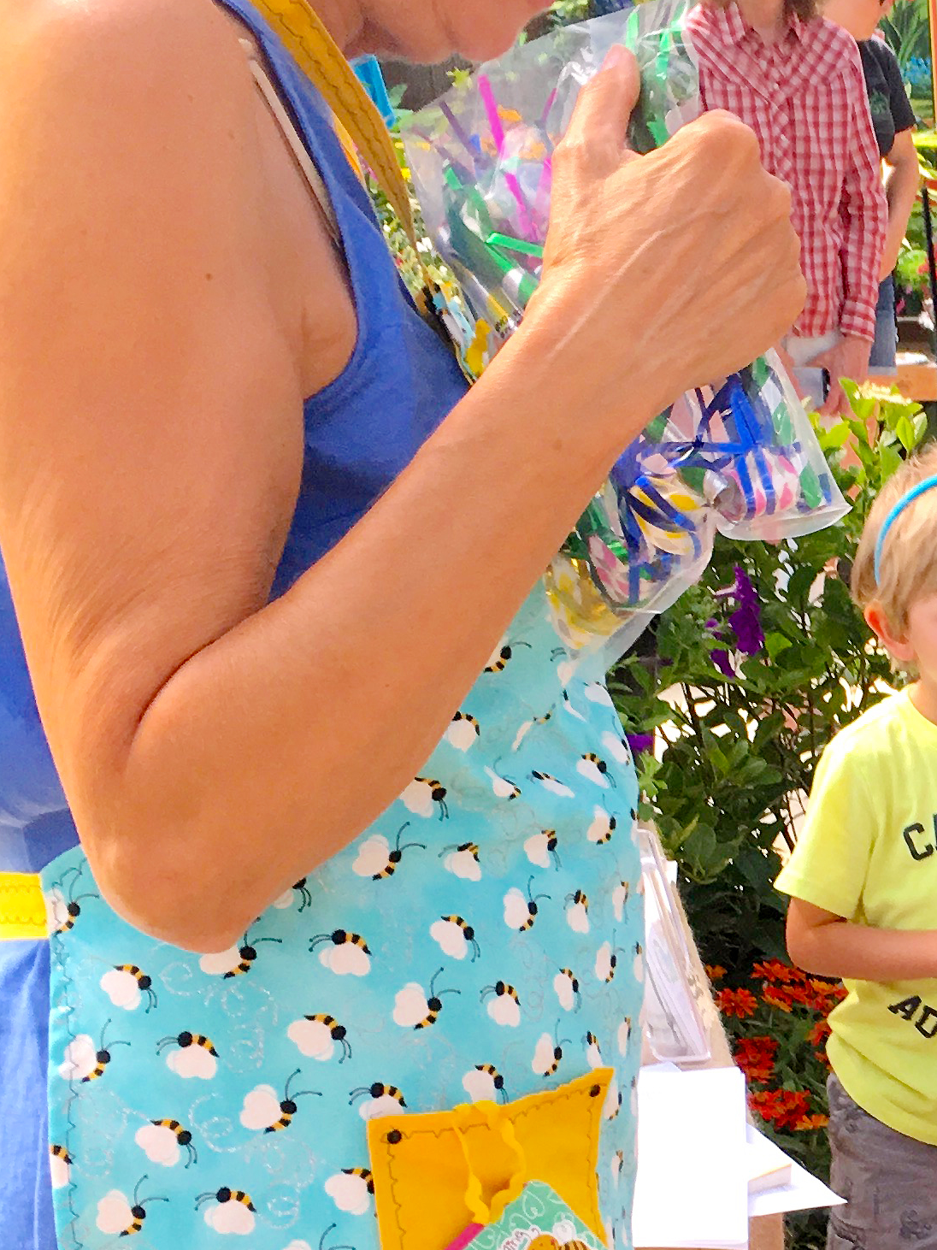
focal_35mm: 80
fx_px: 2888
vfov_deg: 24.2
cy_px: 909
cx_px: 1276
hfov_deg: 17.1
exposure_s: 1/120
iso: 32
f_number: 2.2
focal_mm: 4.15
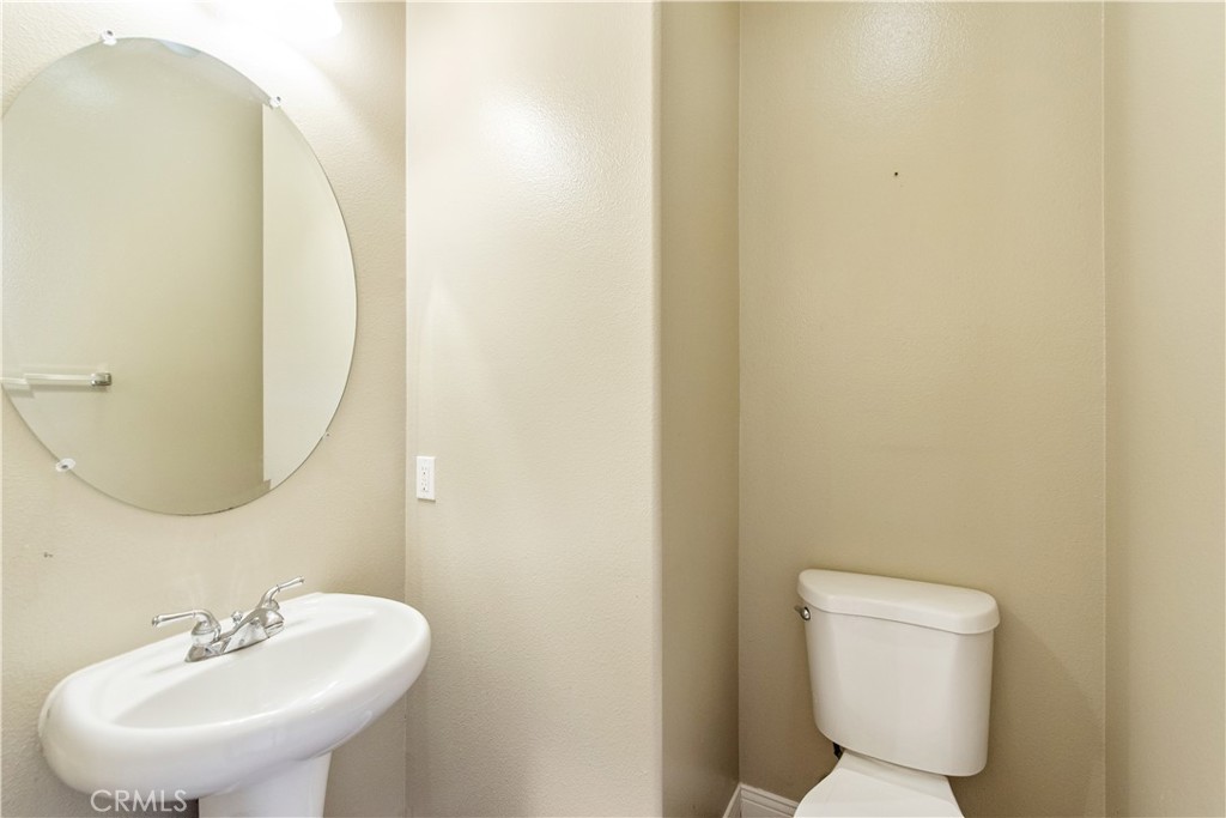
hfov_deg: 104.2
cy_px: 409
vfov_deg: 81.2
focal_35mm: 14
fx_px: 477
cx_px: 613
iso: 800
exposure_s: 1/60
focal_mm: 14
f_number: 3.5
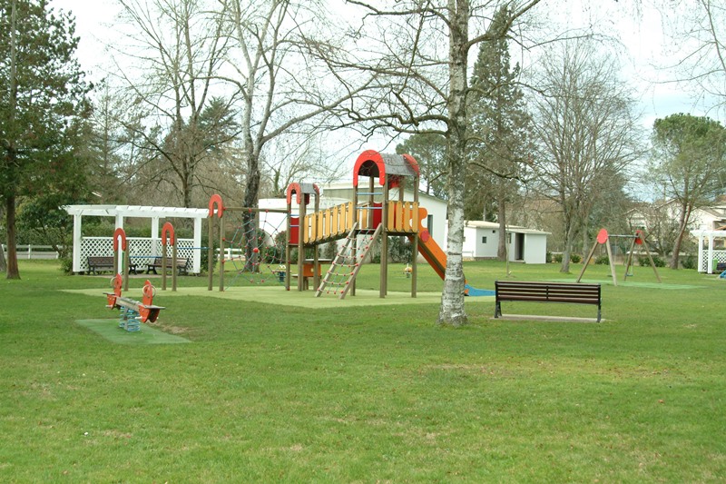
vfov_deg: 31.9
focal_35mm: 42
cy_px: 242
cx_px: 363
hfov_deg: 46.4
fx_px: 847
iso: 400
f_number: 8
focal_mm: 28
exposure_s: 1/250
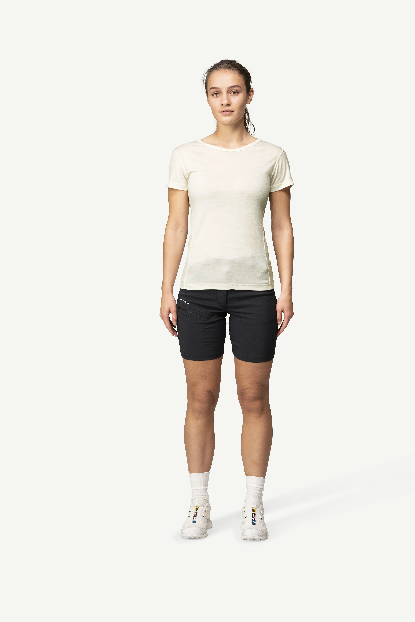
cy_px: 311
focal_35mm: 70
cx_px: 208
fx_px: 1210
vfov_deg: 28.8
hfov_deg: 19.5
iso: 500
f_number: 5
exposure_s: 1/80
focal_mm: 70
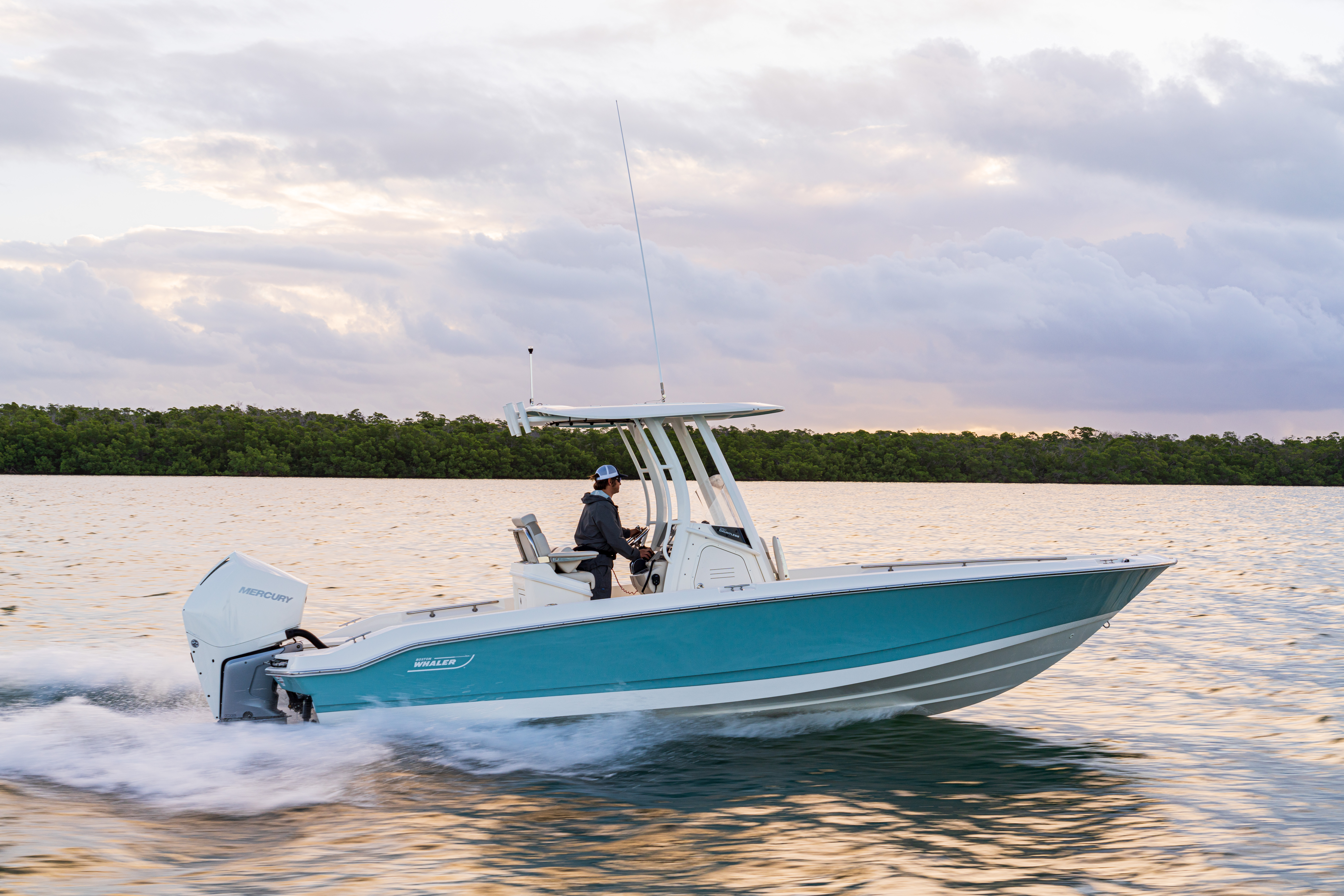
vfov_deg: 28.1
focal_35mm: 48
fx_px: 1792
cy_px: 448
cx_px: 672
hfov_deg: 41.1
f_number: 8
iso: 200
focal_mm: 48
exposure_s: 1/160
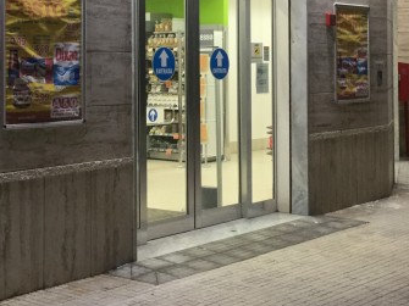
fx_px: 874
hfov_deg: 26.3
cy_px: 50
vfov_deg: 19.6
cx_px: 214
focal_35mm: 74
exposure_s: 1/33
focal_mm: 3.3
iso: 50
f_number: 2.4
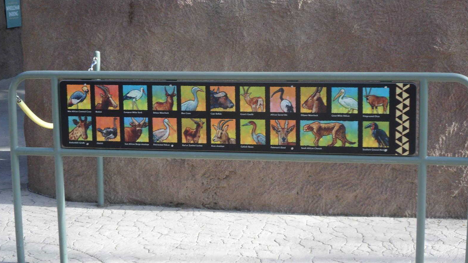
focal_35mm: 75
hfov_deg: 28.2
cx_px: 234
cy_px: 115
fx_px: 931
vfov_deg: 16.1
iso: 80
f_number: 4.7
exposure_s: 1/125
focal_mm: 10.6
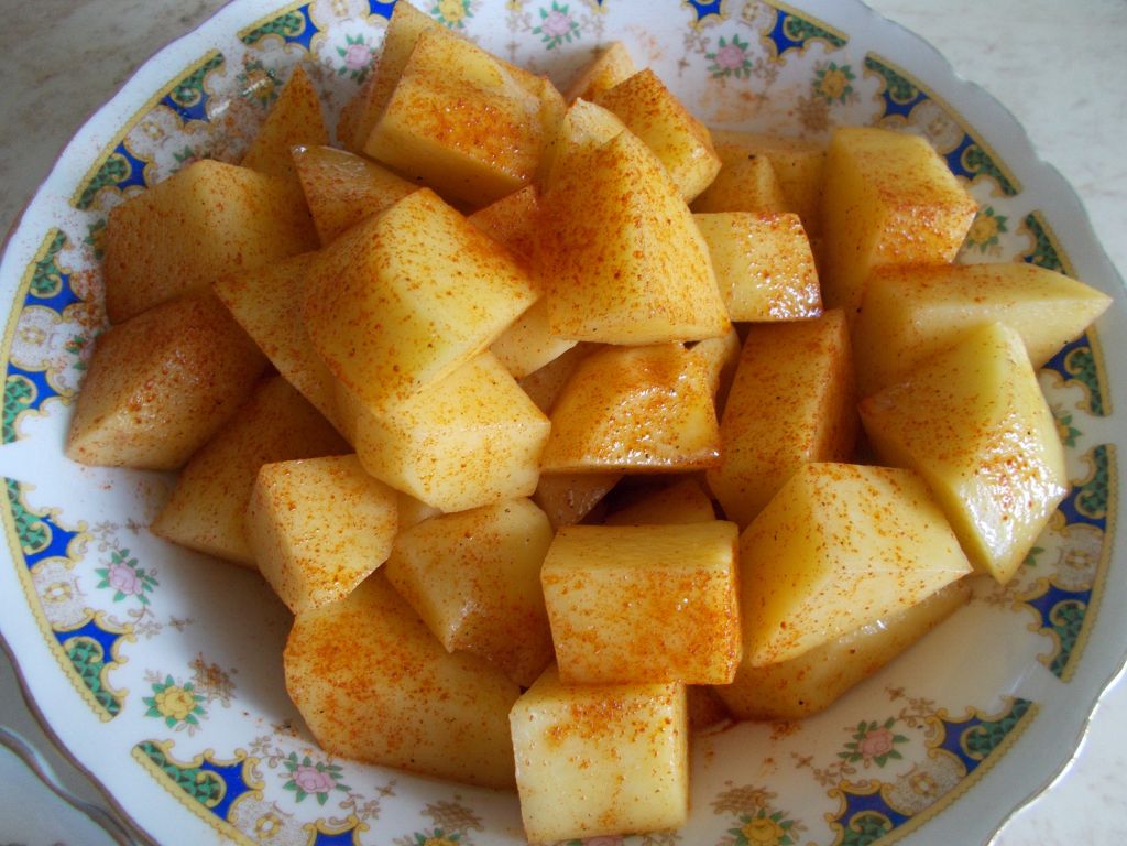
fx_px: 846
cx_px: 564
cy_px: 423
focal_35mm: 26
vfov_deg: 53.1
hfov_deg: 67.3
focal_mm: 4.6
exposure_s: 1/25
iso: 160
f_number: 3.2
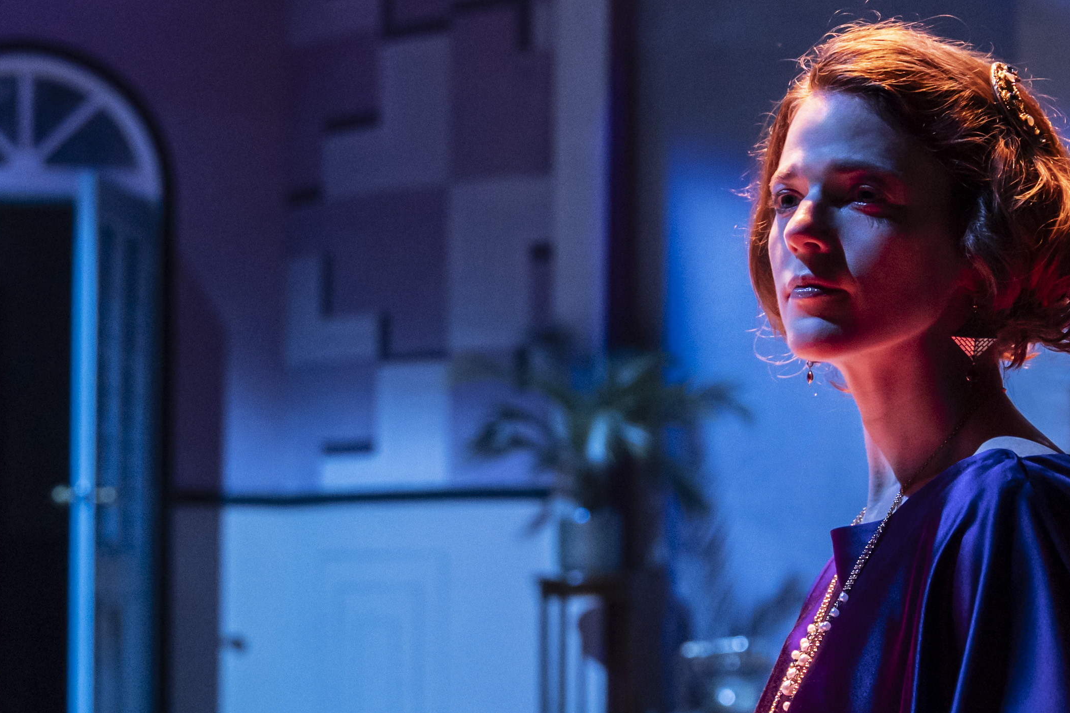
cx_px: 620
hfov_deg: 17.2
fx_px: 3537
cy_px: 505
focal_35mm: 119
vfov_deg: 11.5
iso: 2000
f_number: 2.8
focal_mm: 42
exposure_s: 1/60
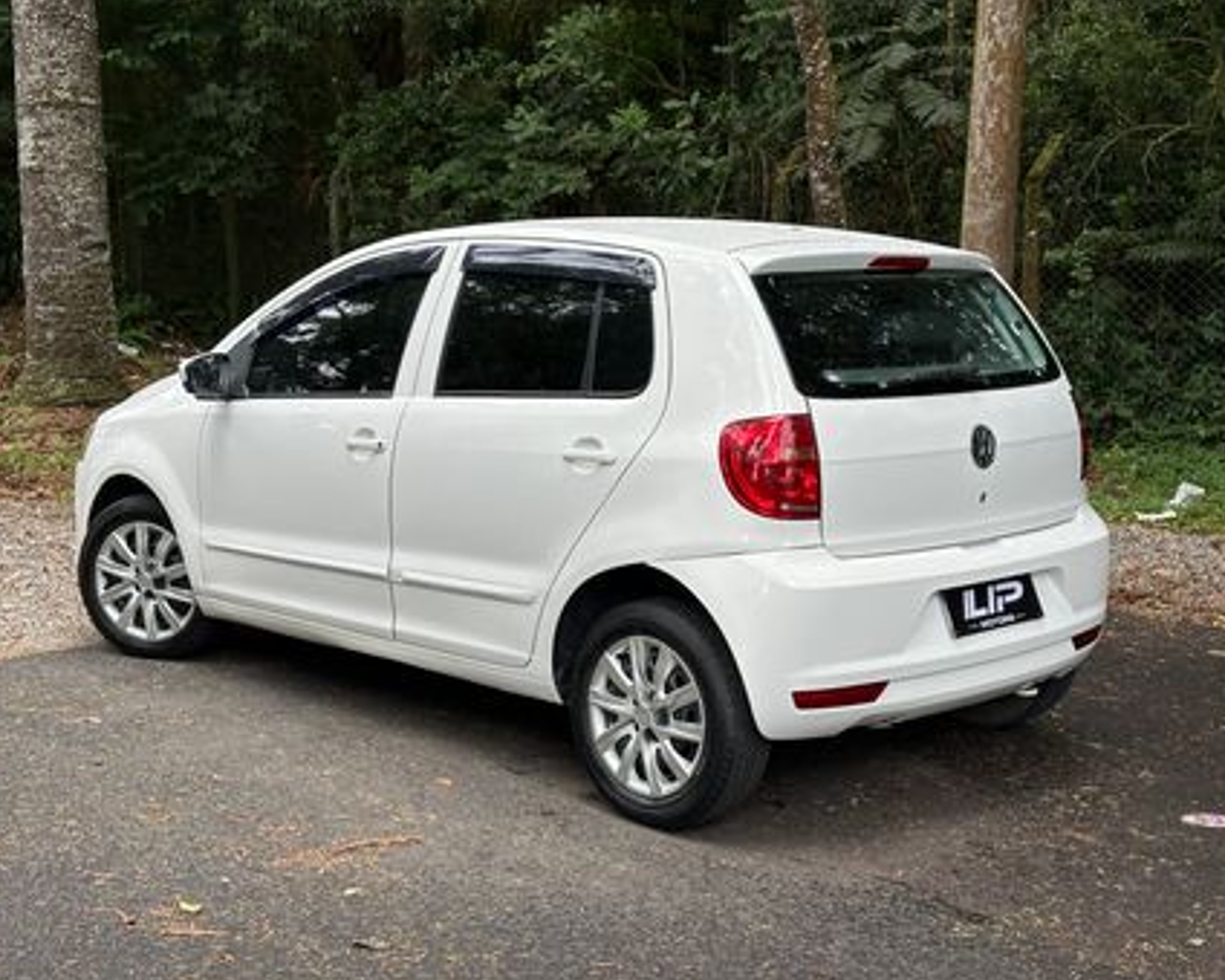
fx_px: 1885
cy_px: 503
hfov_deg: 36.0
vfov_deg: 29.1
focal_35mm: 52
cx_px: 595
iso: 64
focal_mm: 6.86
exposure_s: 1/380
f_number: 1.78
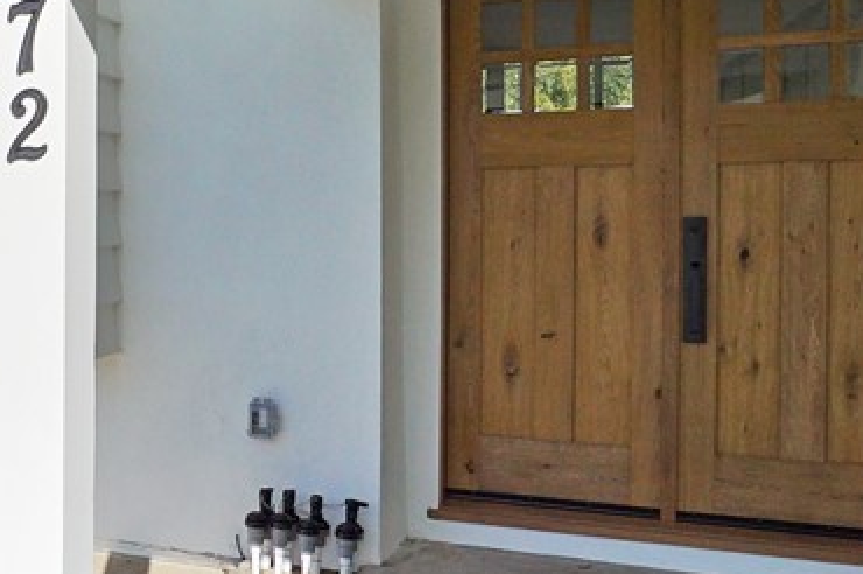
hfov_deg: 38.4
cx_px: -40
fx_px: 1054
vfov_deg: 30.4
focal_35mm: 44
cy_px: 239
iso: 800
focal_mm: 10
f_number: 11
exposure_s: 1/2000
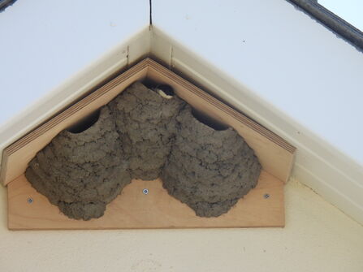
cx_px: 182
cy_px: 136
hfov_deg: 2.8
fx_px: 7339
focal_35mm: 700
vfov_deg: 2.1
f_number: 5.6
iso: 220
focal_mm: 125
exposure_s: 1/500
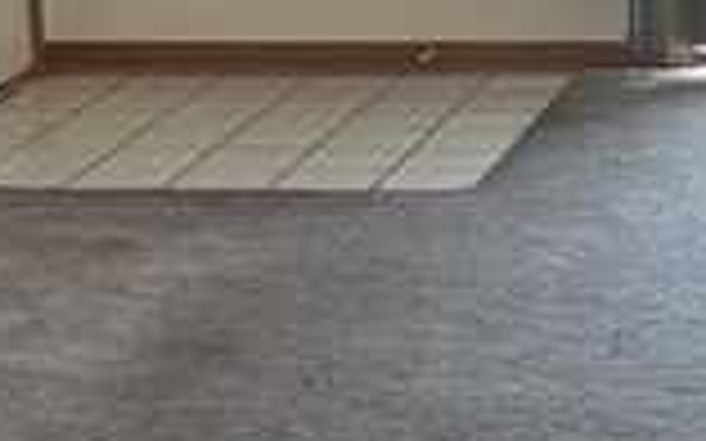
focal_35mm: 190
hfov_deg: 10.9
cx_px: 823
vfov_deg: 6.9
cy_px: 54
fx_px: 3654
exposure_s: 1/120
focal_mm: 4.2
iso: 100
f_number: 1.6
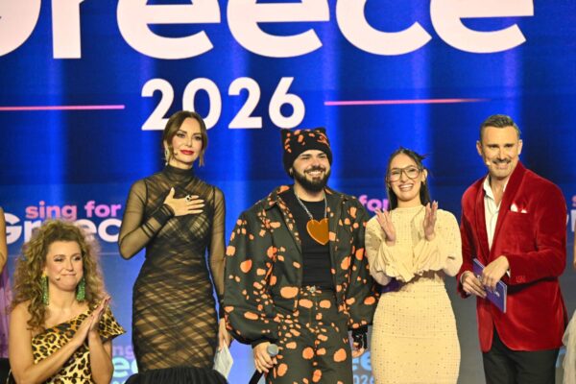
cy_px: 192
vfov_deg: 7.4
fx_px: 2960
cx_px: 288
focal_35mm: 185
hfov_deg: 11.1
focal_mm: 185
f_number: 5.6
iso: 1250
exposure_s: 1/400
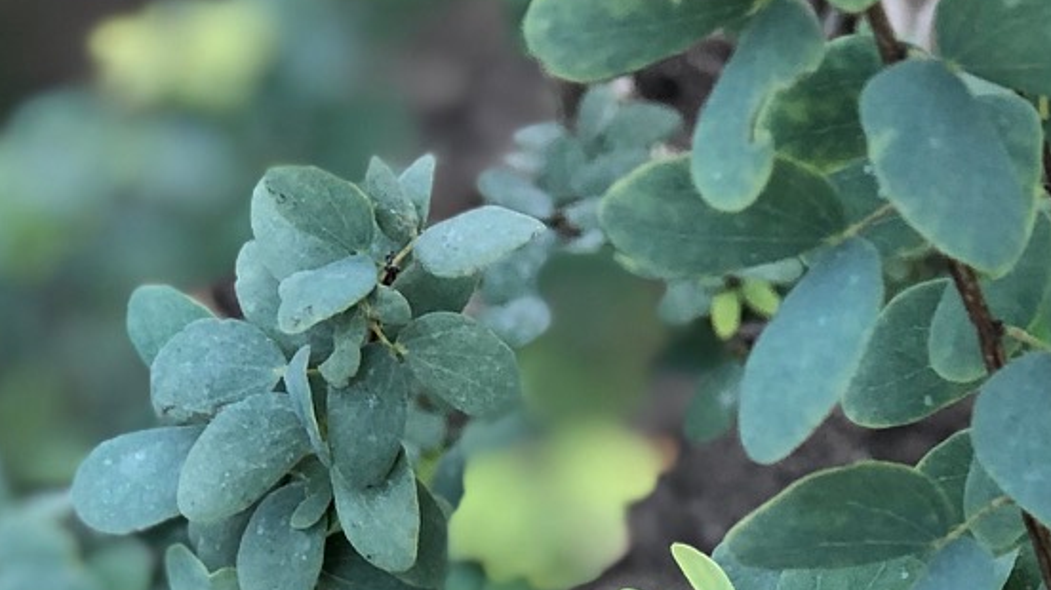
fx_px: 6324
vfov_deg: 5.3
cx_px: 579
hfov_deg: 9.5
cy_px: 1068
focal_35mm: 227
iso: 20
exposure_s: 1/40
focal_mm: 6.6
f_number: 2.8
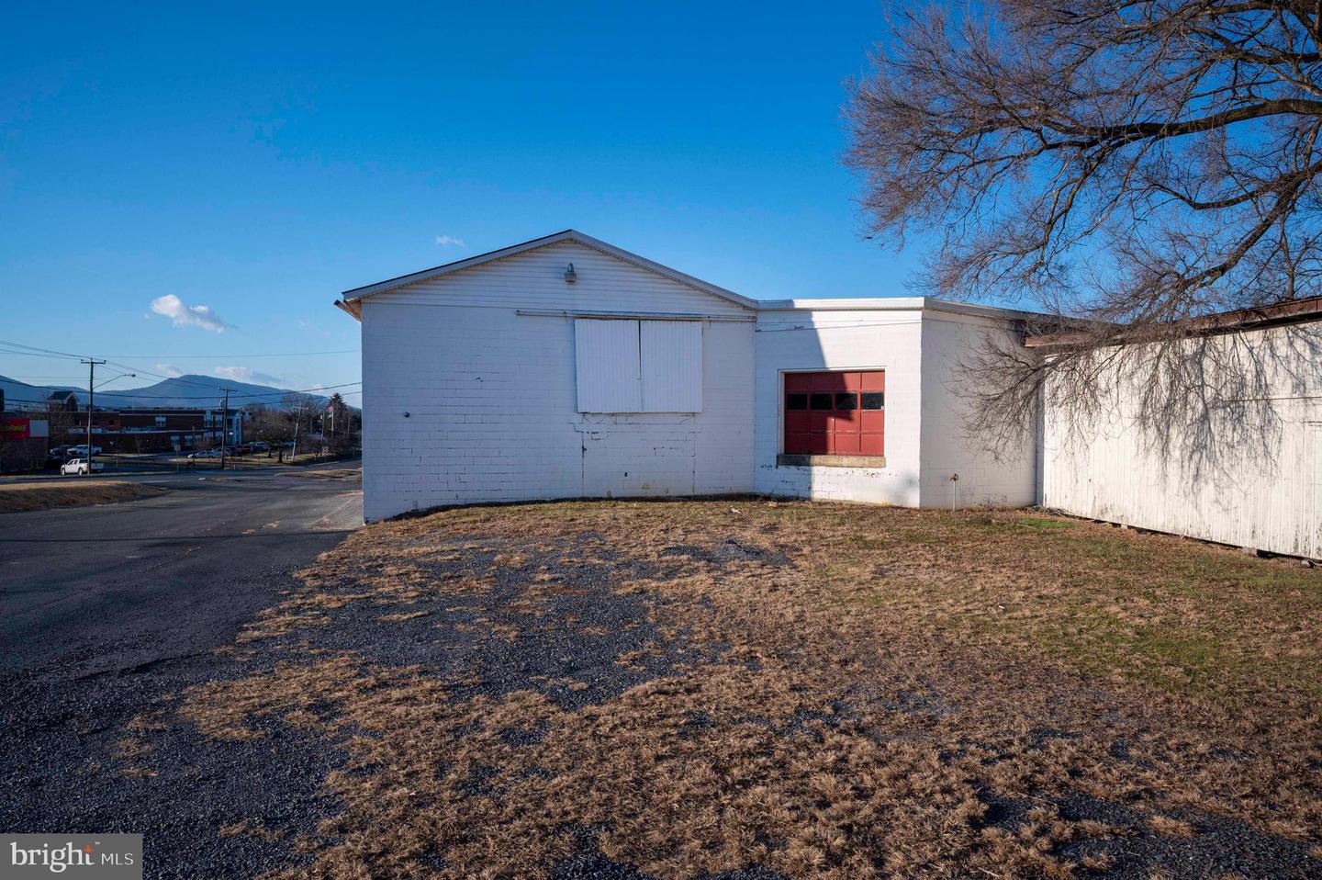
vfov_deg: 56.1
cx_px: 661
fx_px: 826
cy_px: 440
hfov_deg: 77.4
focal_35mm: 22
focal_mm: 22.5
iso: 1000
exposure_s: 1/640
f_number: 14
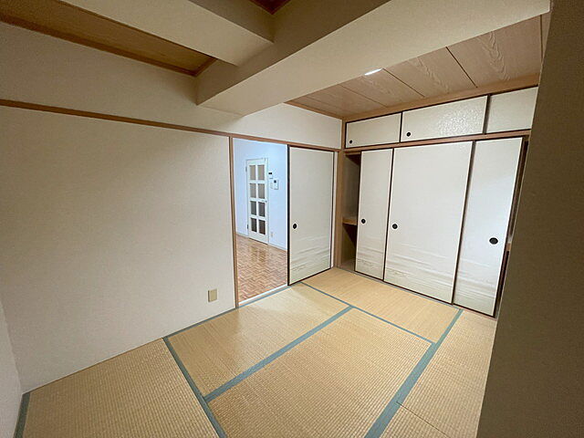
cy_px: 219
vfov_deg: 85.7
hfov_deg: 102.1
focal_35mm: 14
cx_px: 292
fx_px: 236
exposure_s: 1/100
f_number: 2.4
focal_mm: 1.55
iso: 250
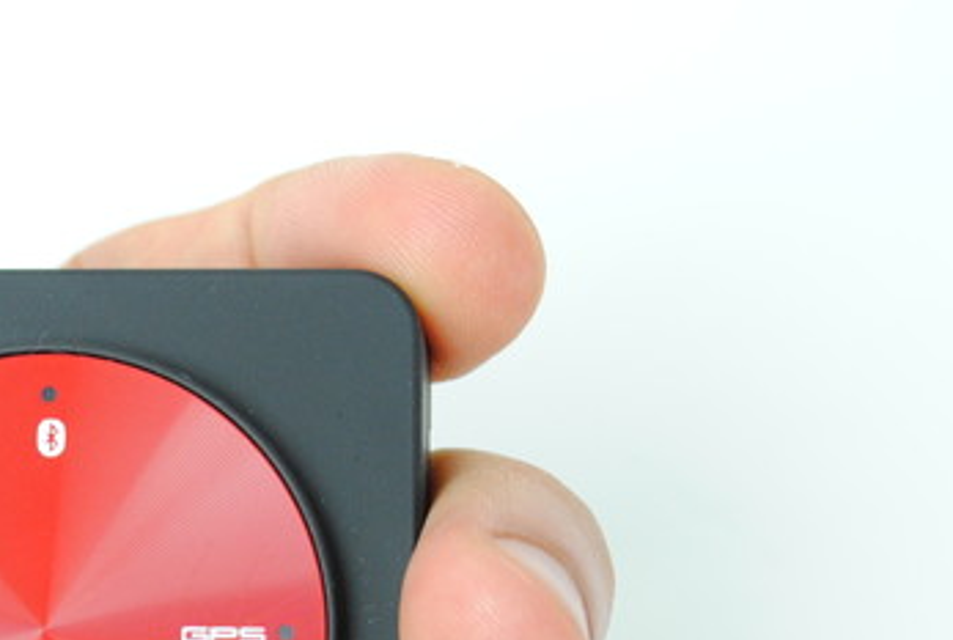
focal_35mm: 152
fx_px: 4032
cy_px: 722
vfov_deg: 9.0
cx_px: -27
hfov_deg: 13.3
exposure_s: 1/25
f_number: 7.1
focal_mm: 44
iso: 400
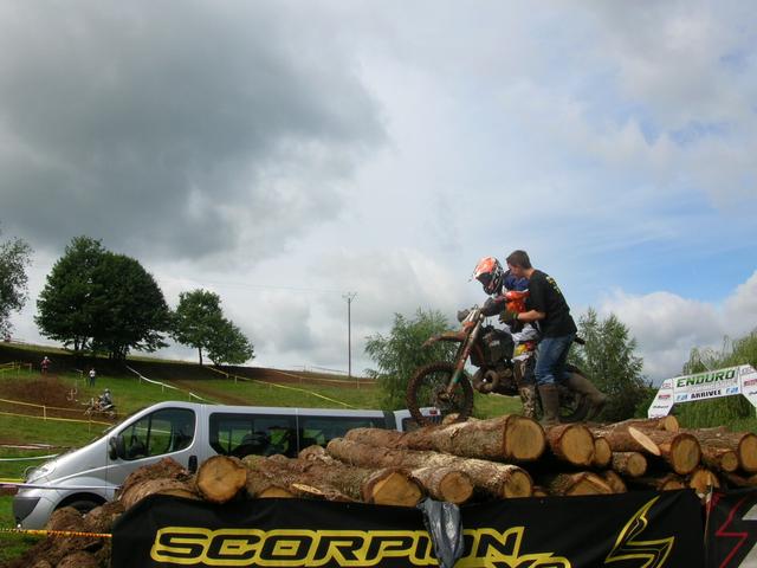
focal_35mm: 35
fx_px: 765
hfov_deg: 52.6
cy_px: 284
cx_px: 378
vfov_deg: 40.7
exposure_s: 1/342
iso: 50
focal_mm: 5.8
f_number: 5.6
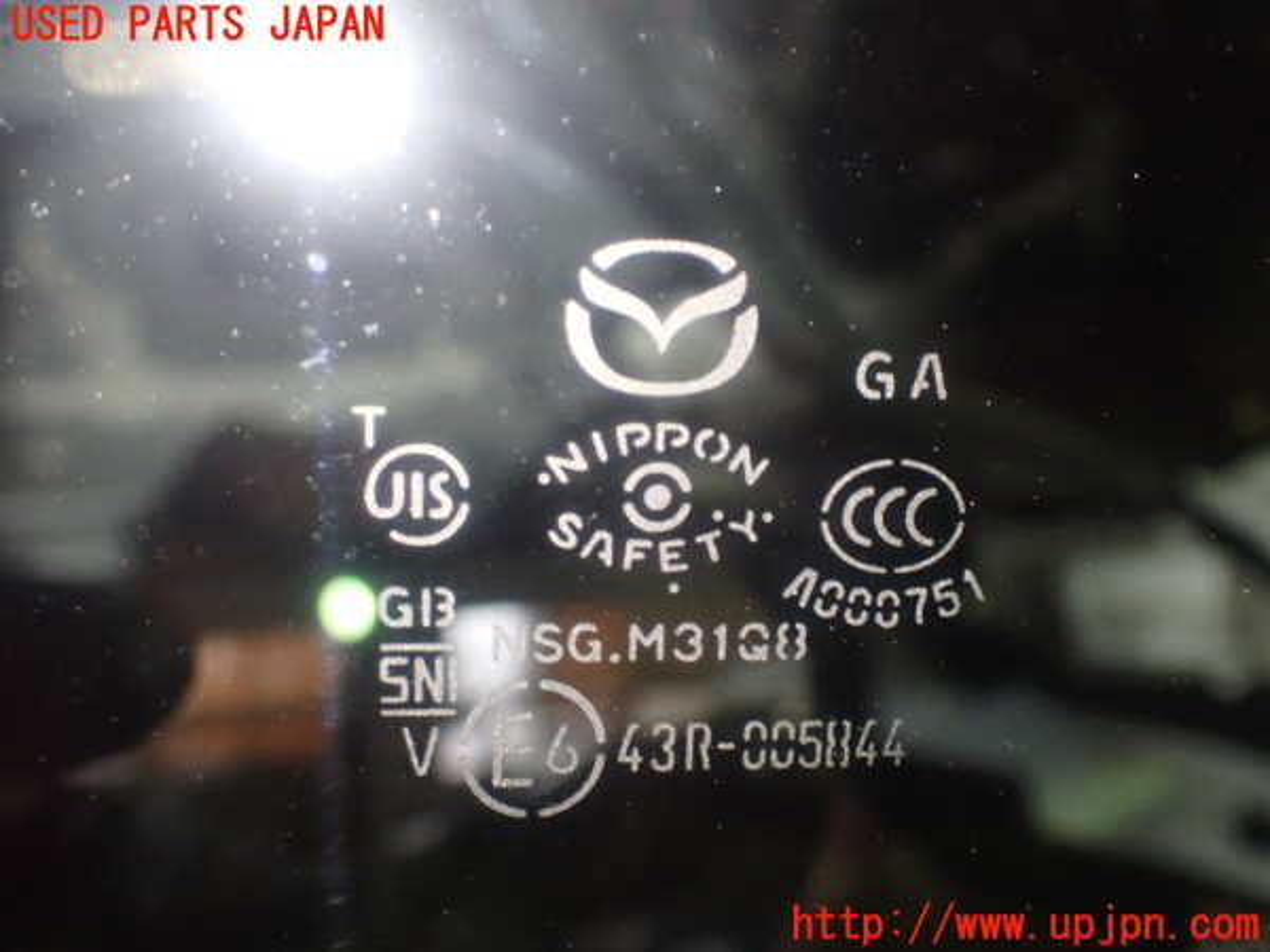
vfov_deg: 39.7
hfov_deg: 51.4
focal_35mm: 36
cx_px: 635
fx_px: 1321
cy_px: 476
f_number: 2.5
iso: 800
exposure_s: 1/25
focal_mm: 6.37
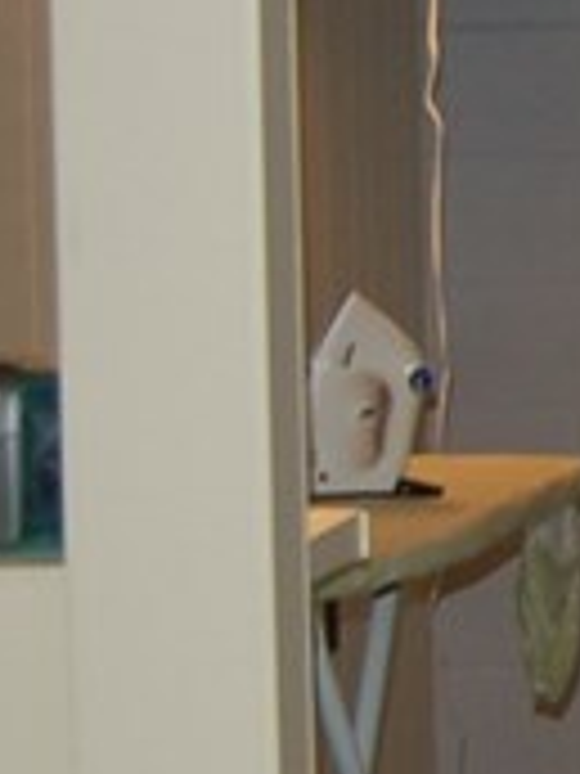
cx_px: 1544
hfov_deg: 7.5
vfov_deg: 10.7
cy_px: -50
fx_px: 4066
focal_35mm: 182
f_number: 3.8
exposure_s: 1/60
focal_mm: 20
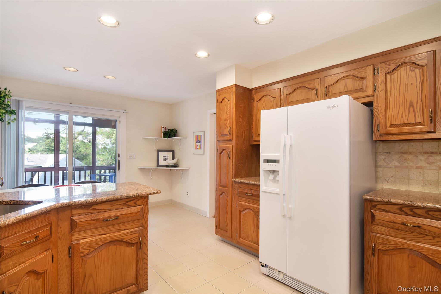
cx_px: 220
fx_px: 202
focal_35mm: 16
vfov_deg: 72.0
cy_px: 147
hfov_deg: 95.0
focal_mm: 11
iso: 640
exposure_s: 1/50
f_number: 8
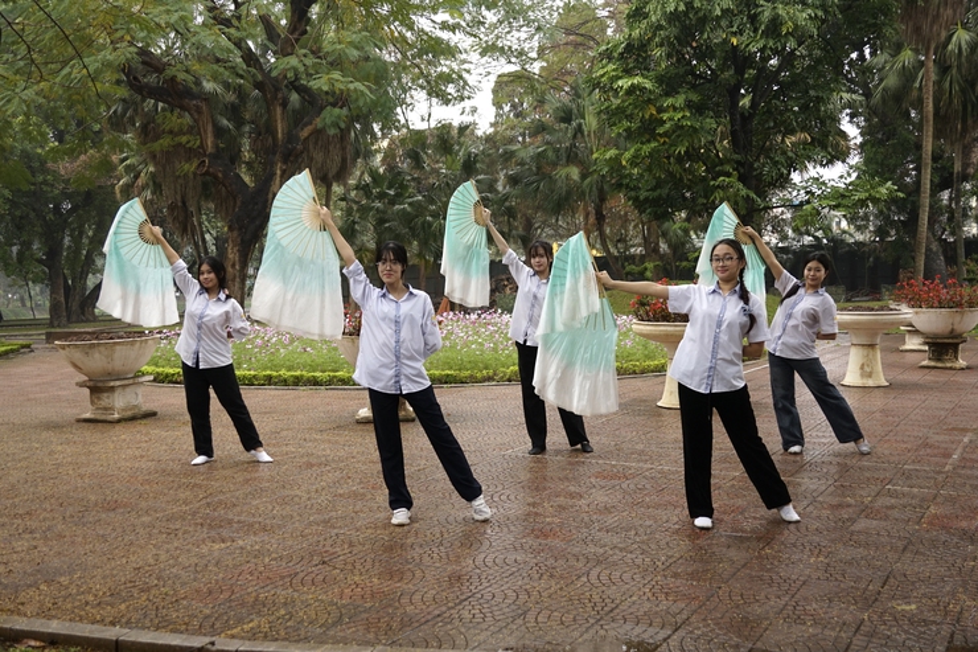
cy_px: 326
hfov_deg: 54.4
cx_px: 489
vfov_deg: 37.8
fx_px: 951
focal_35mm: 35
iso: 320
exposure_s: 1/100
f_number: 4.5
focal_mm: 23.4
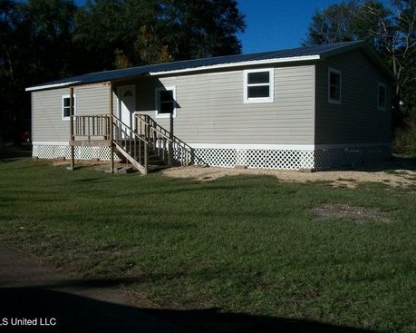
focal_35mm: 34
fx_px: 419
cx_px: 214
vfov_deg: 43.3
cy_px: 166
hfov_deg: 52.8
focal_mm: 5.7
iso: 80
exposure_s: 1/800
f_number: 5.5
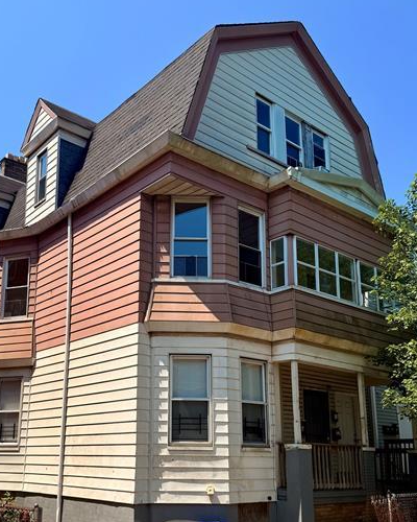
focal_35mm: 36
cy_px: 340
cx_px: 171
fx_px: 555
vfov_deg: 49.6
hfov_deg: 41.0
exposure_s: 1/4975
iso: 80
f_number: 1.78
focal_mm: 6.76
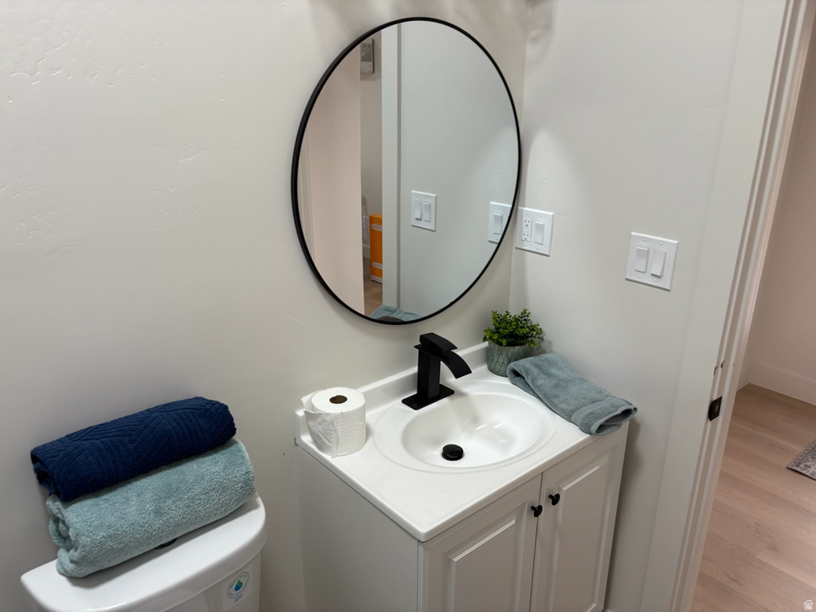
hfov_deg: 67.3
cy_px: 306
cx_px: 408
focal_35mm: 26
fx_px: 613
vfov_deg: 53.1
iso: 125
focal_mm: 5.96
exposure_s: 1/117
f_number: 1.6
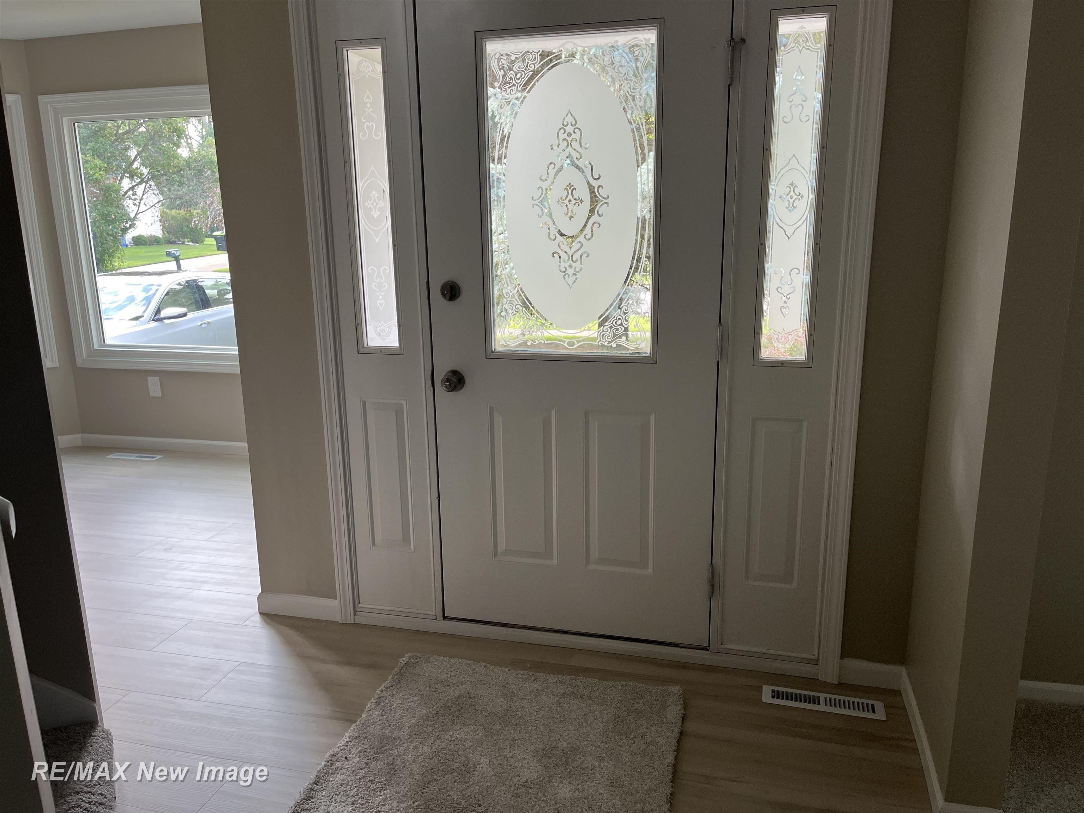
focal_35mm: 26
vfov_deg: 53.1
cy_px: 406
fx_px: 814
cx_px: 542
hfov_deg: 67.3
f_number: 1.6
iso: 100
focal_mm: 5.1
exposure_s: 1/121
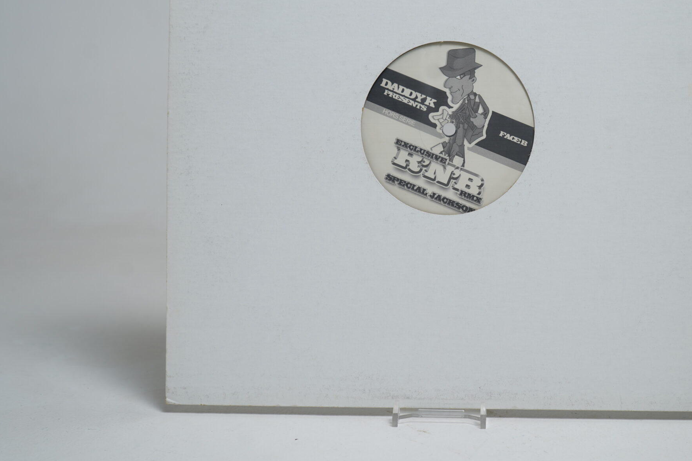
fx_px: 923
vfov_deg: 27.8
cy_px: 134
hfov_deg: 40.7
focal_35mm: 48
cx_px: 449
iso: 64
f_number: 5
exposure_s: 1/13
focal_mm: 33
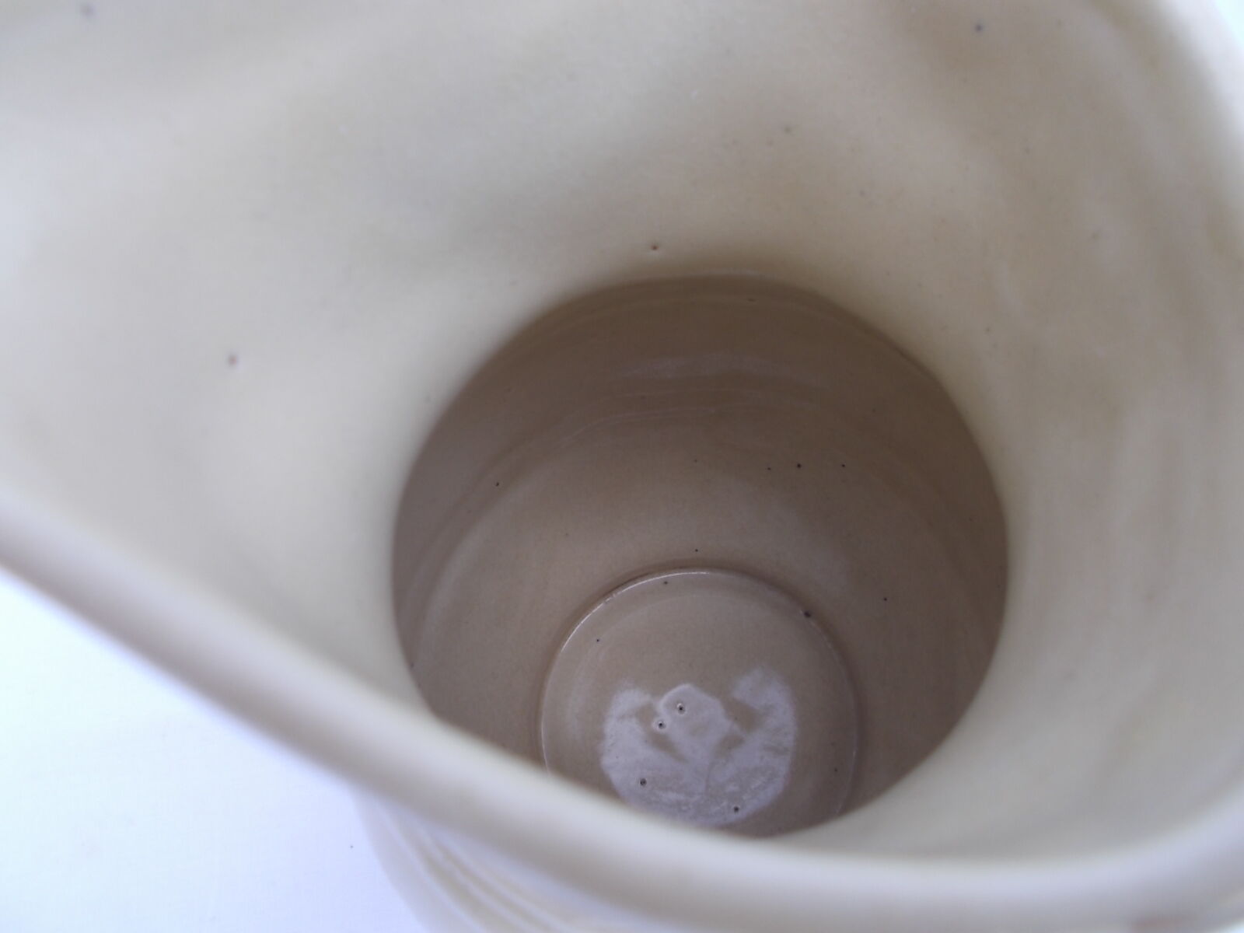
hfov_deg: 67.3
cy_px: 466
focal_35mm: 26
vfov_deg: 53.1
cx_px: 622
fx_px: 934
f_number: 3.2
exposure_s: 1/40
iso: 80
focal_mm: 4.6
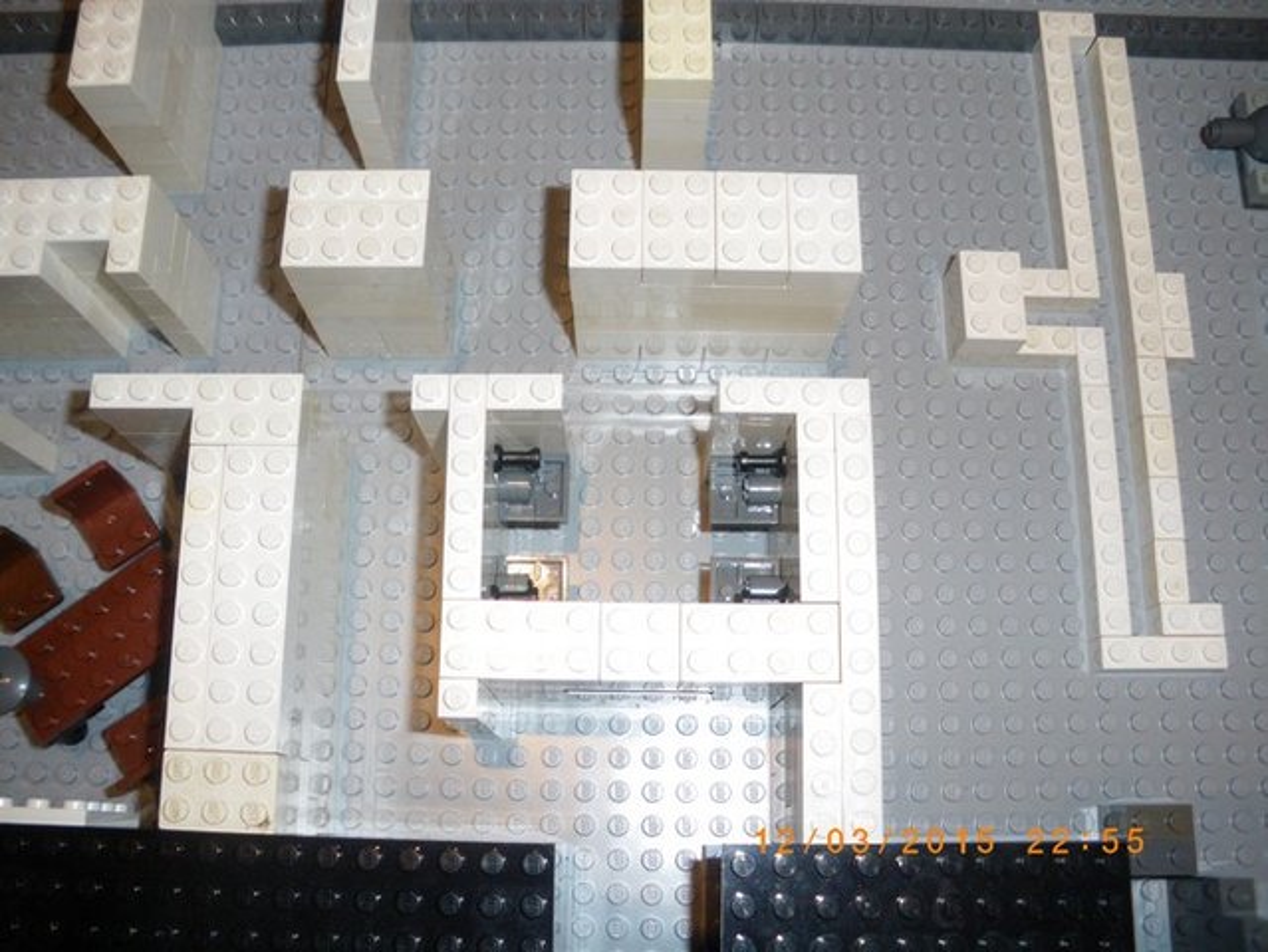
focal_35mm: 36
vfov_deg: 39.7
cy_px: 476
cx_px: 634
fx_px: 1319
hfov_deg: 51.3
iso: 320
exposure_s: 1/50
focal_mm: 6.3
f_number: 3.5
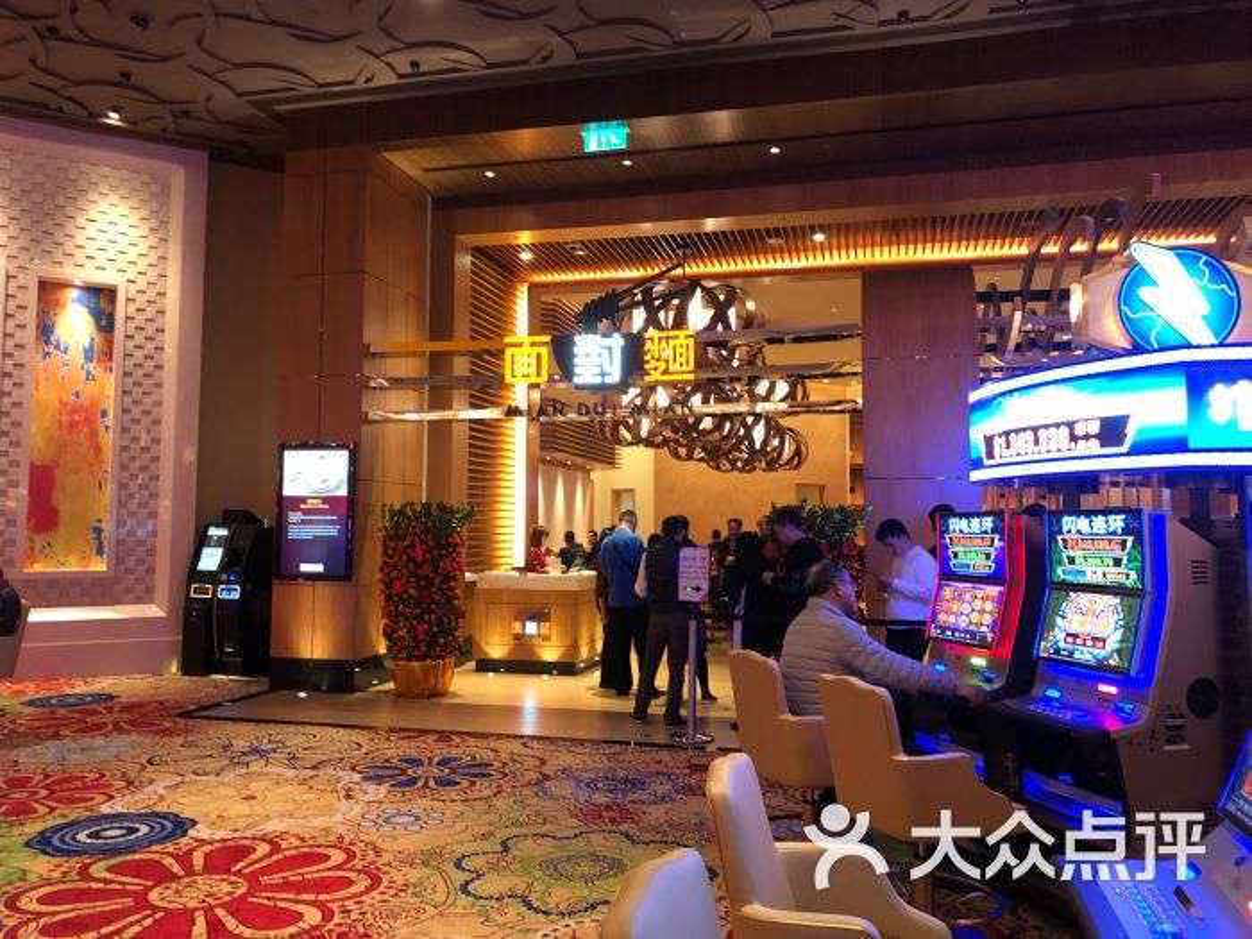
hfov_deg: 63.4
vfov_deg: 49.7
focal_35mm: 28
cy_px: 470
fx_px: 1013
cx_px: 626
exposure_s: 1/14
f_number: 1.8
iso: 100
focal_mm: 4
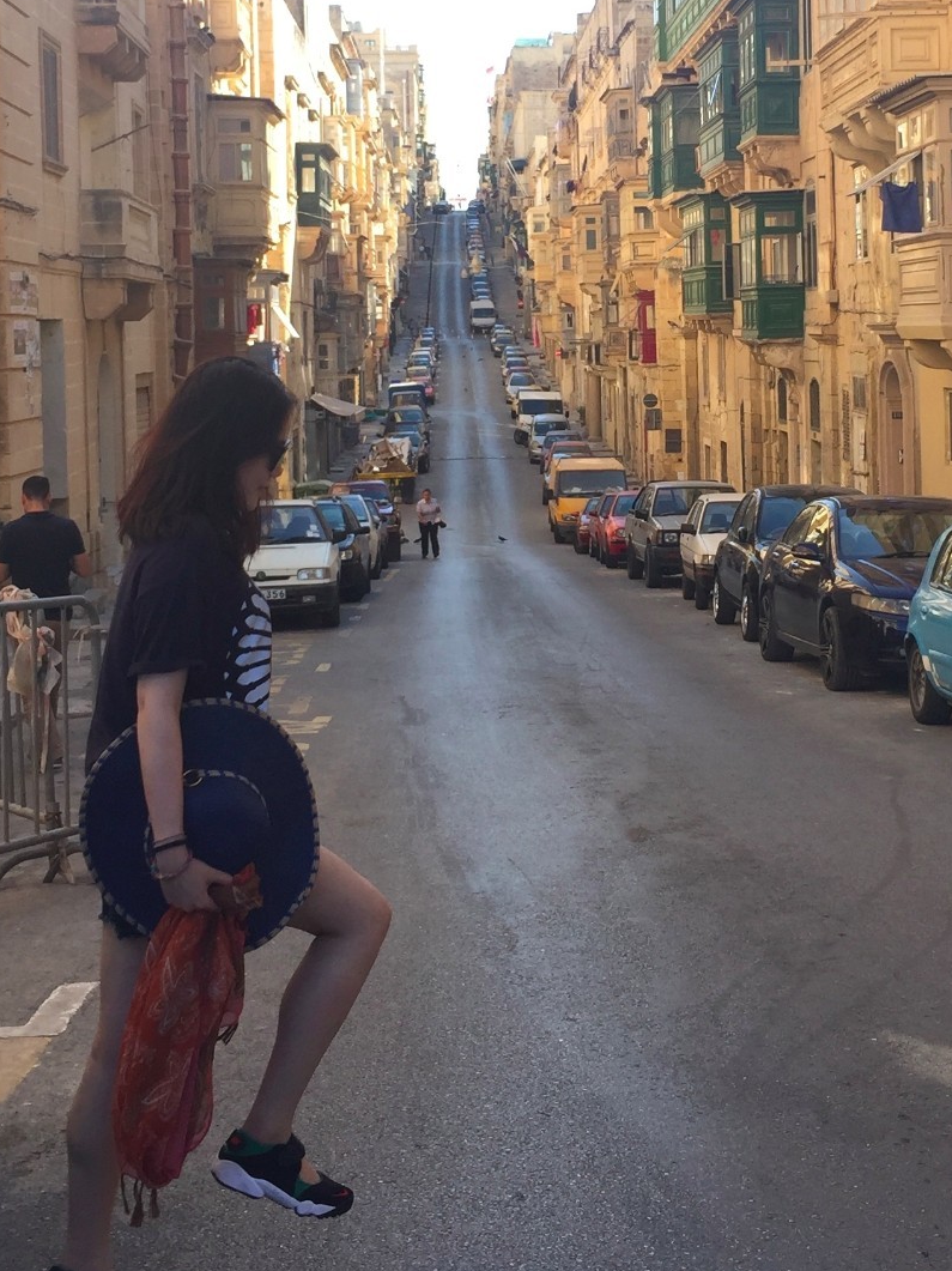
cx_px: 629
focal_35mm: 56
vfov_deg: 34.0
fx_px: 2055
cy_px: 413
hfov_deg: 26.0
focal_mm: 4.15
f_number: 2.2
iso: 32
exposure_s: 1/416
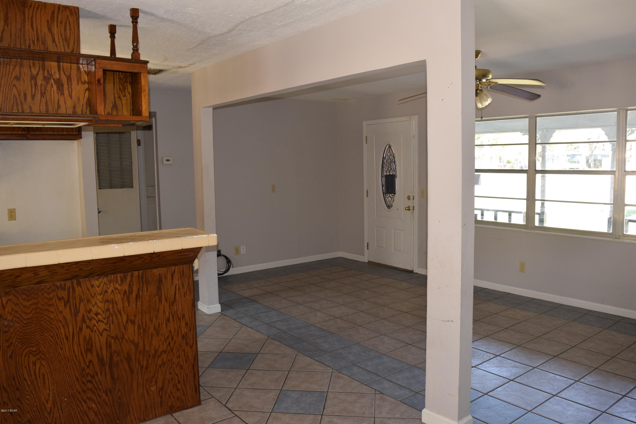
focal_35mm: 27
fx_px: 477
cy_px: 212
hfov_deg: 67.4
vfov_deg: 47.9
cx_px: 318
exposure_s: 1/125
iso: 720
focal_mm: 18
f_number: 5.6
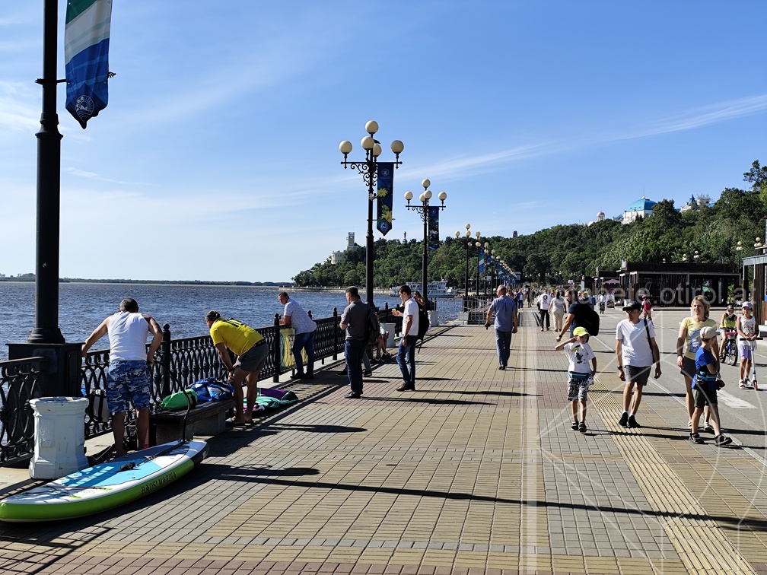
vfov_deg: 31.5
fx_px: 1019
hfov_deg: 41.2
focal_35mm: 46
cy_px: 288
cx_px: 384
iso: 50
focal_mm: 6.19
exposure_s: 1/982
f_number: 1.65
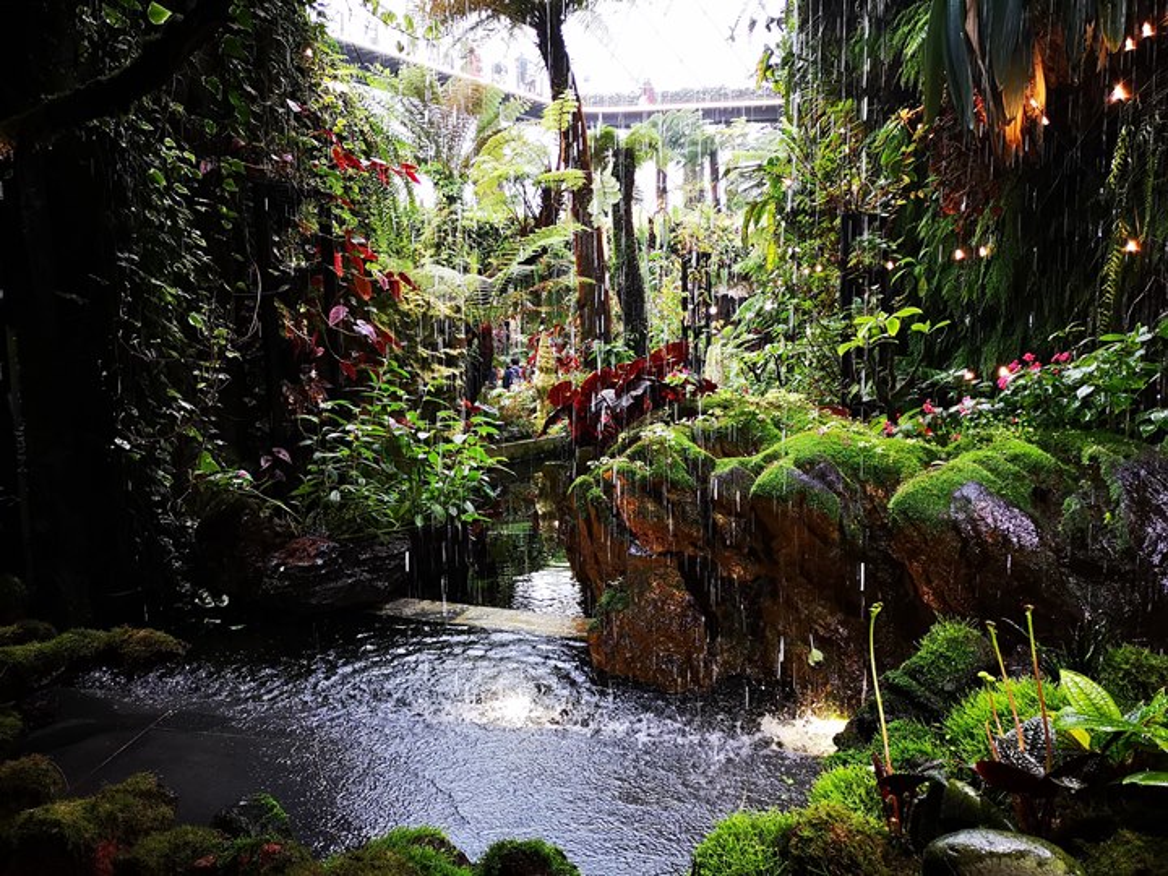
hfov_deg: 65.3
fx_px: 911
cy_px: 438
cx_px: 584
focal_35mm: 27
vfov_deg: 51.4
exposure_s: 1/100
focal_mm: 3.95
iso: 500
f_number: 1.8
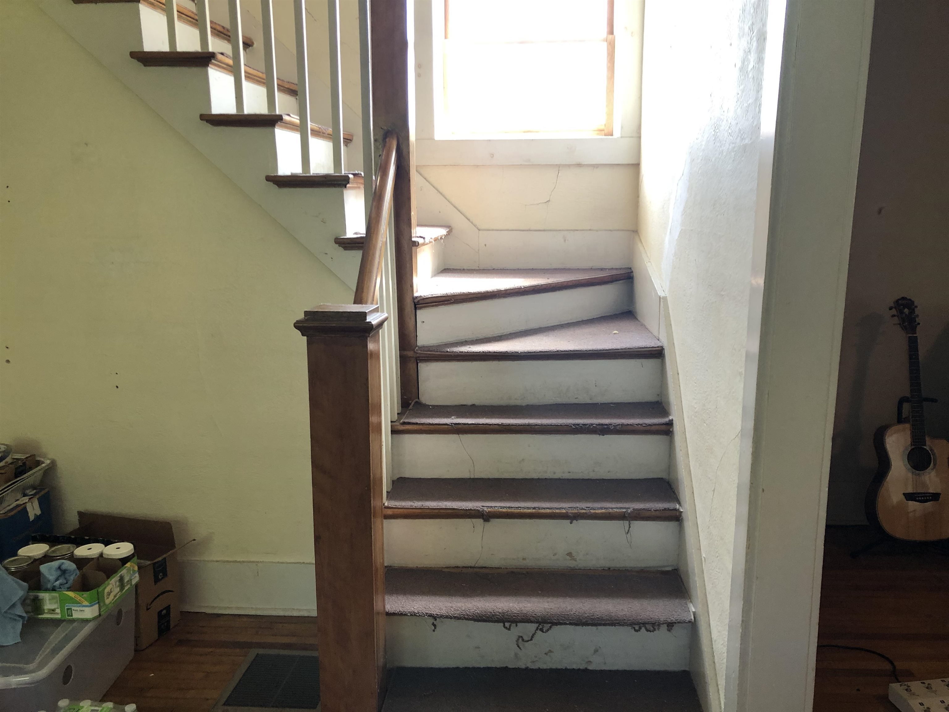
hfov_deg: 63.4
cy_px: 356
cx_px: 474
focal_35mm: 28
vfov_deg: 49.7
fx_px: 768
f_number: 1.8
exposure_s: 1/20
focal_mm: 4
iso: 40
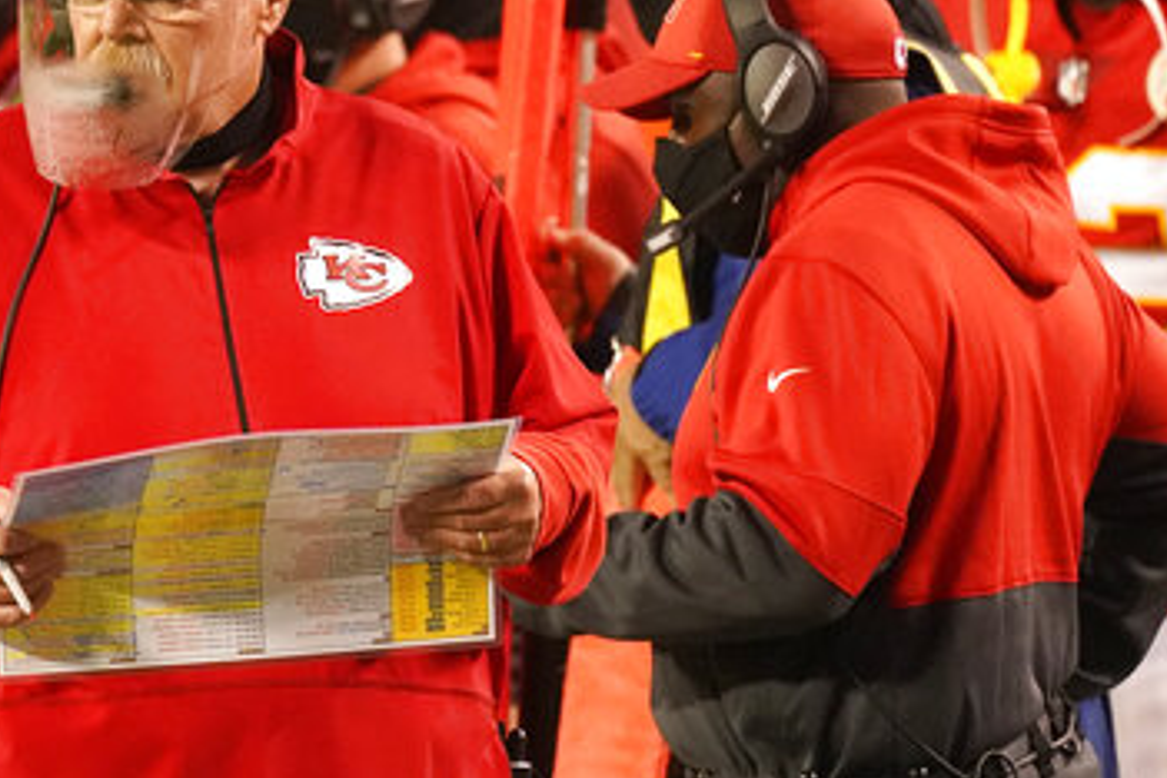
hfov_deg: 1.7
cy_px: 271
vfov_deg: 1.1
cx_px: 402
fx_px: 39740
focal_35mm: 1226
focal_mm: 840
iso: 8000
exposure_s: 1/1250
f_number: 5.6
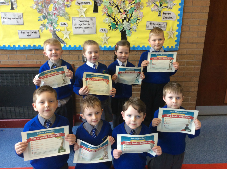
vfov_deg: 44.1
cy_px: 84
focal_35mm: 32
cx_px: 114
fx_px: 210
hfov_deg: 56.9
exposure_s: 1/24
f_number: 2.4
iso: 50
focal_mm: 3.3
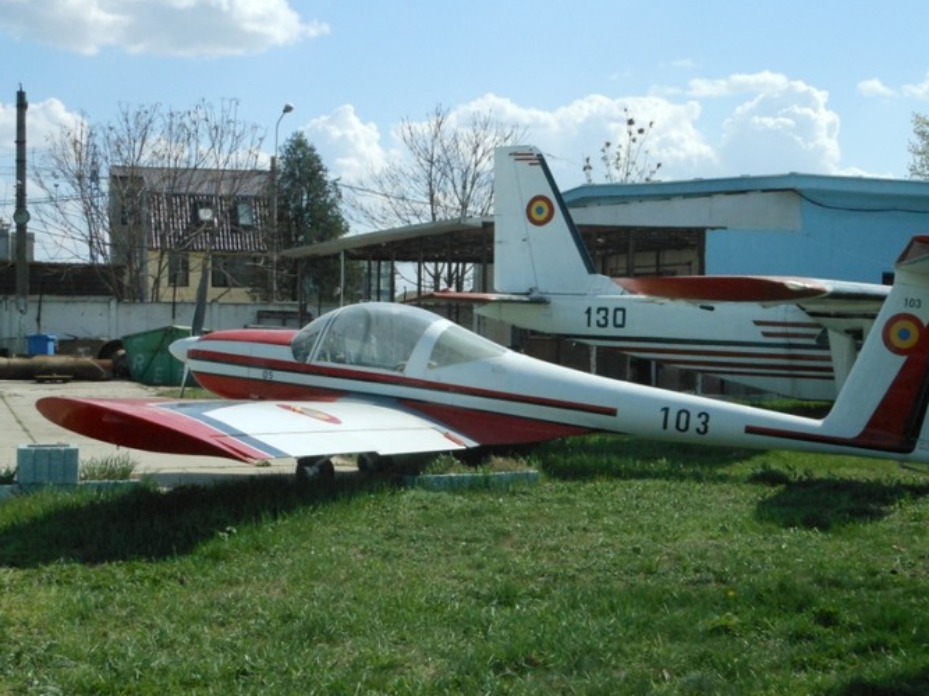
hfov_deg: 32.1
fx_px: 1610
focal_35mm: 60
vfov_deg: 24.4
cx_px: 553
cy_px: 345
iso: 400
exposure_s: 1/500
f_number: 12.5
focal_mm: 8.9
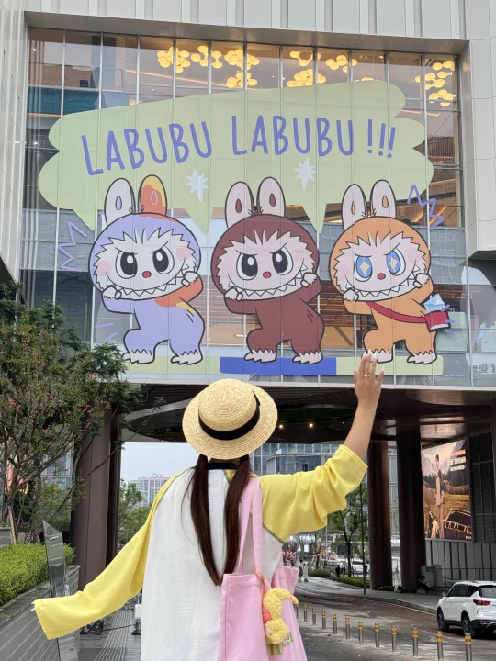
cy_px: 330
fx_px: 917
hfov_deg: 30.3
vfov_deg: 39.7
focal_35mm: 48
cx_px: 248
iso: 80
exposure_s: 1/165
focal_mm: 6.76
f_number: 1.78
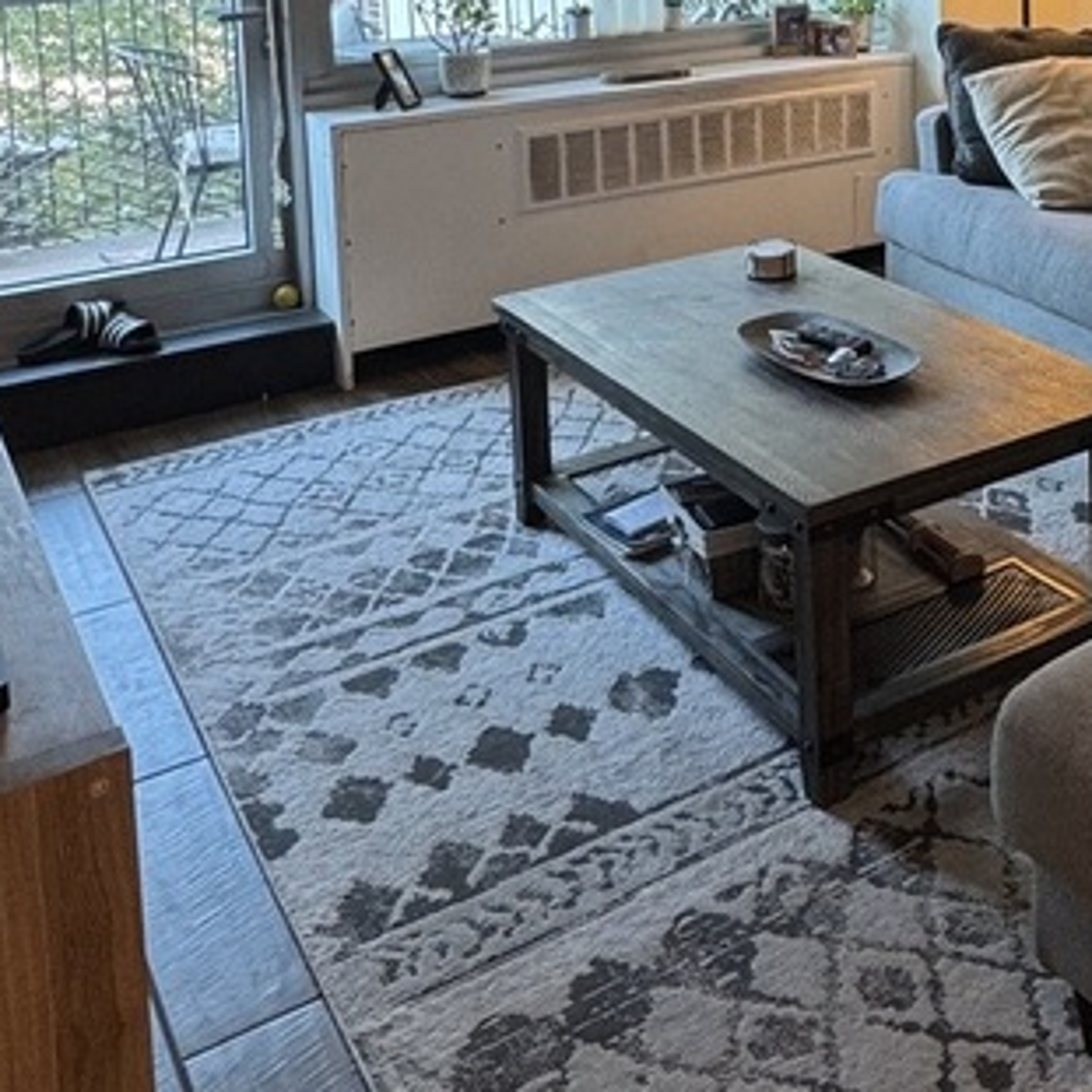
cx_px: 983
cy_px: -35
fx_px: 1535
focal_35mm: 43
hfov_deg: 36.7
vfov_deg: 35.0
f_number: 2.2
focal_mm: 2.22
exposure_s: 1/60
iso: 160
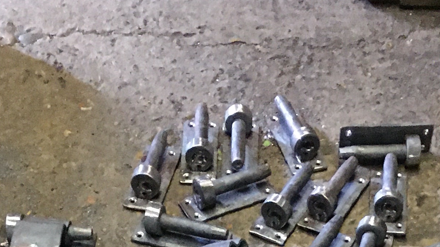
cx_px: 278
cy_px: 645
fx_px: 1225
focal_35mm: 105
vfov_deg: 9.8
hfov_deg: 20.3
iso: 250
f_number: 2.2
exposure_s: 1/17
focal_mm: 4.15
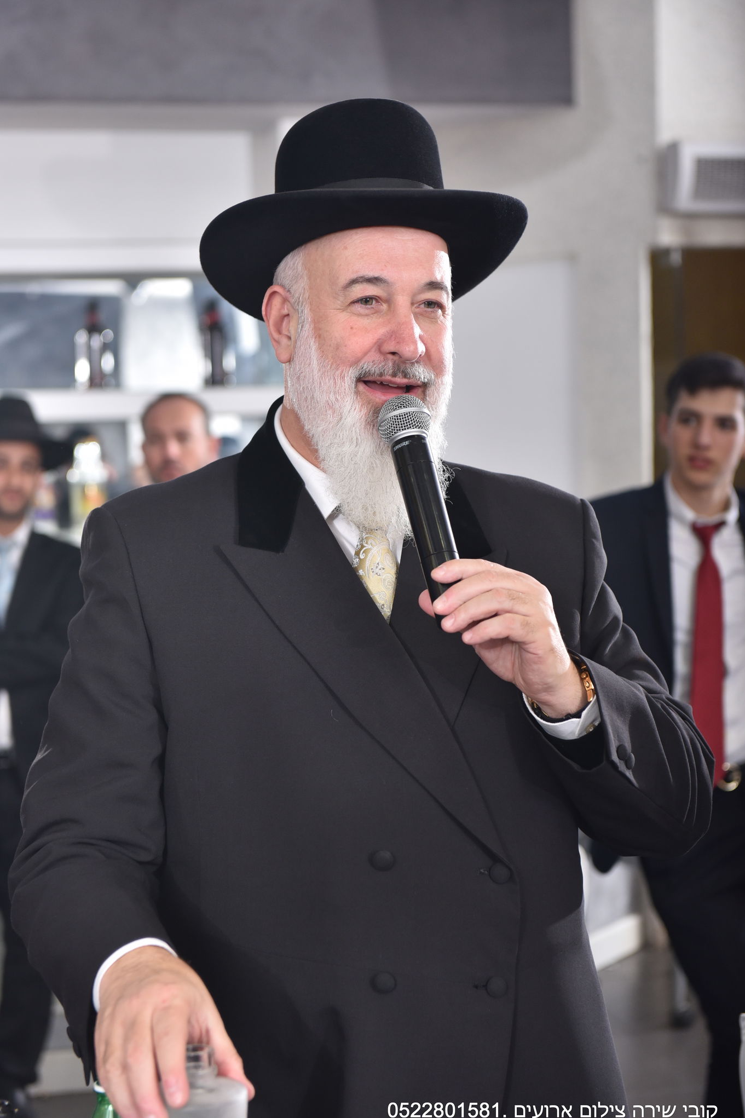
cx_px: 365
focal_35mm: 72
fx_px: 2235
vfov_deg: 28.1
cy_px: 570
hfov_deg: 18.9
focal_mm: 70
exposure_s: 1/200
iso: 800
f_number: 3.5
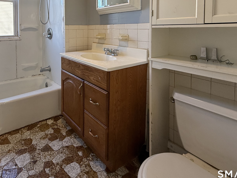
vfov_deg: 54.6
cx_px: 81
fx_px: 157
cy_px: 34
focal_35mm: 23
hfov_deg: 72.0
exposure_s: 1/120
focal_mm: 2.22
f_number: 2.2
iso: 160
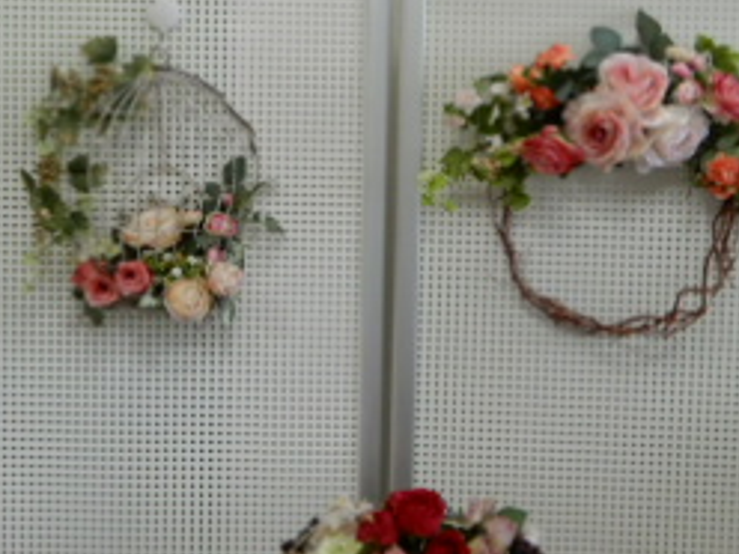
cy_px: 206
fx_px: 1324
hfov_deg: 31.1
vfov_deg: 23.6
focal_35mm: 62
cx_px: 435
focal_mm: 4.3
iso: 220
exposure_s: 1/30
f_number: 3.4
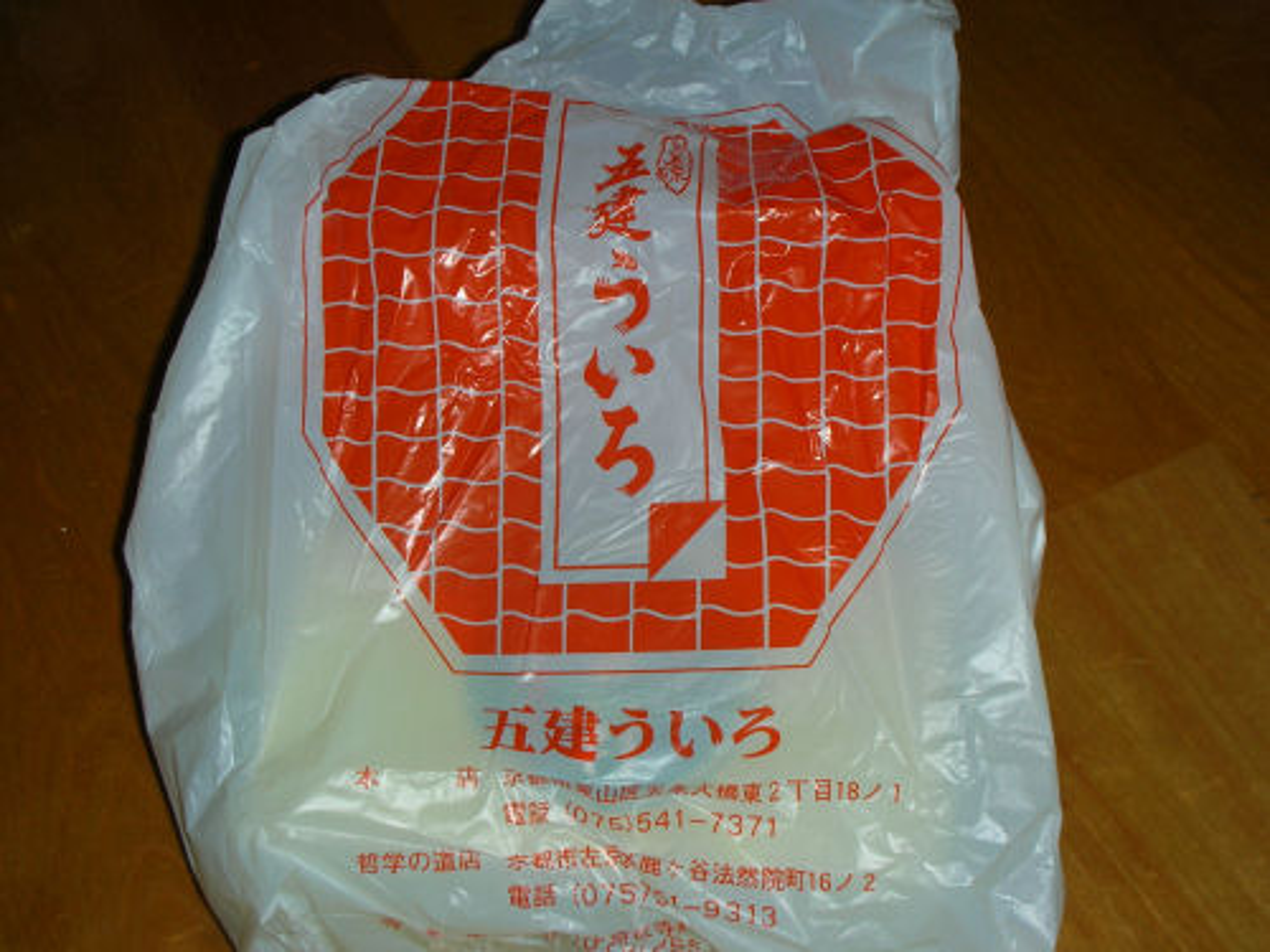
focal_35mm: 61
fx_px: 2238
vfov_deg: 24.0
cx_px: 635
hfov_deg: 31.7
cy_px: 476
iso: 50
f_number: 4
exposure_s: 1/120
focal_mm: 10.1
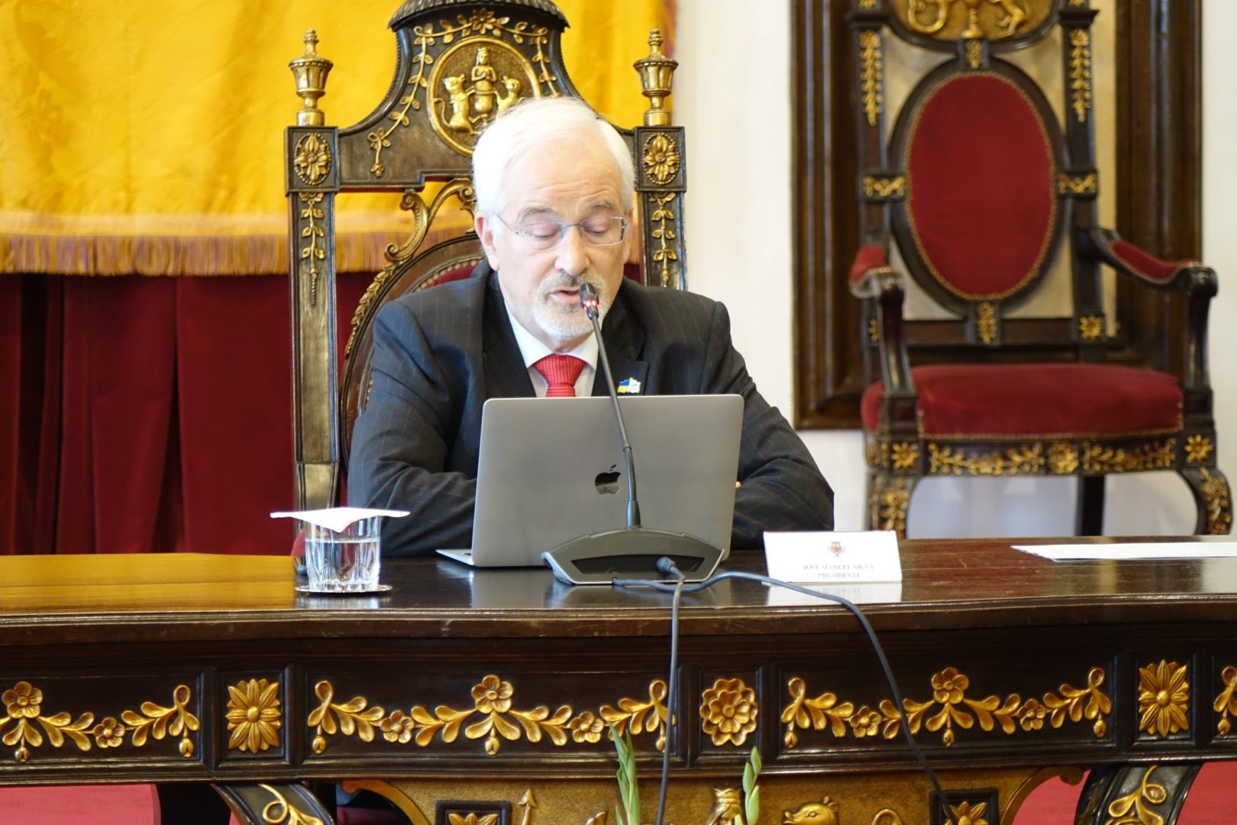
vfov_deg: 6.9
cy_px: 412
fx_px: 6872
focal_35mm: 200
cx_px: 618
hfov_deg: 10.3
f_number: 2.8
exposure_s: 1/50
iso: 800
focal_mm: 73.3
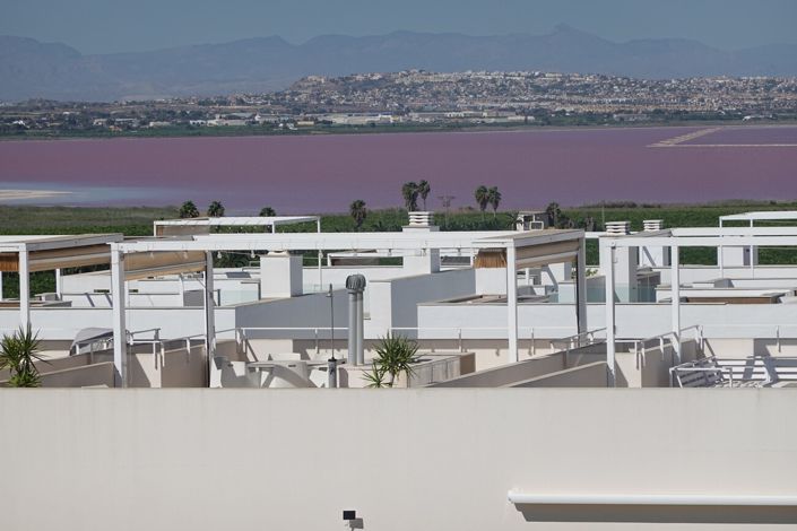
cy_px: 266
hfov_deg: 10.3
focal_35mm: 200
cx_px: 398
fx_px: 4427
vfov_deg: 6.9
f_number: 6.3
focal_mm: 72
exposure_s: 1/1000
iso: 125
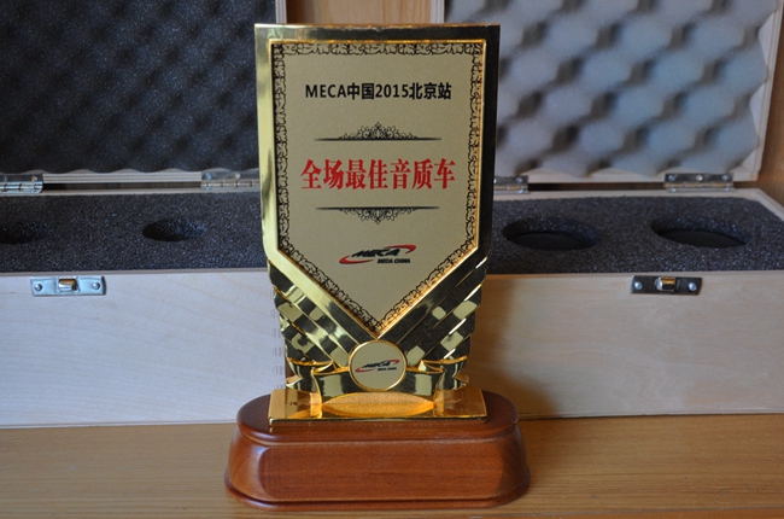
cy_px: 260
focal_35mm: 38
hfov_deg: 51.4
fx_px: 815
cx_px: 392
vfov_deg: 35.3
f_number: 5
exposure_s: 1/100
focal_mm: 25
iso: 640
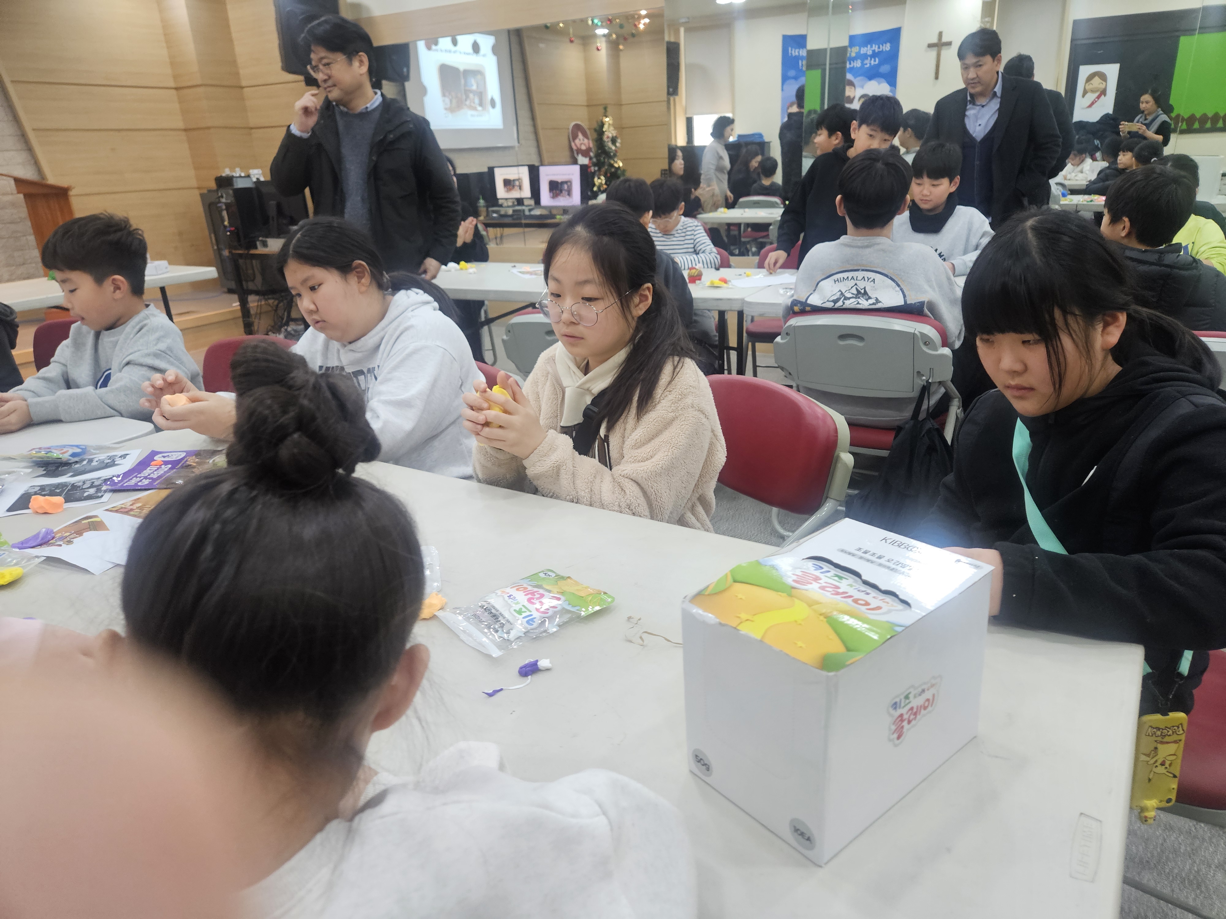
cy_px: 460
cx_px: 613
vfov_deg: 58.9
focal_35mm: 23
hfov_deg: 73.9
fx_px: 815
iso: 200
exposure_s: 1/120
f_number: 1.8
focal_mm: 5.4
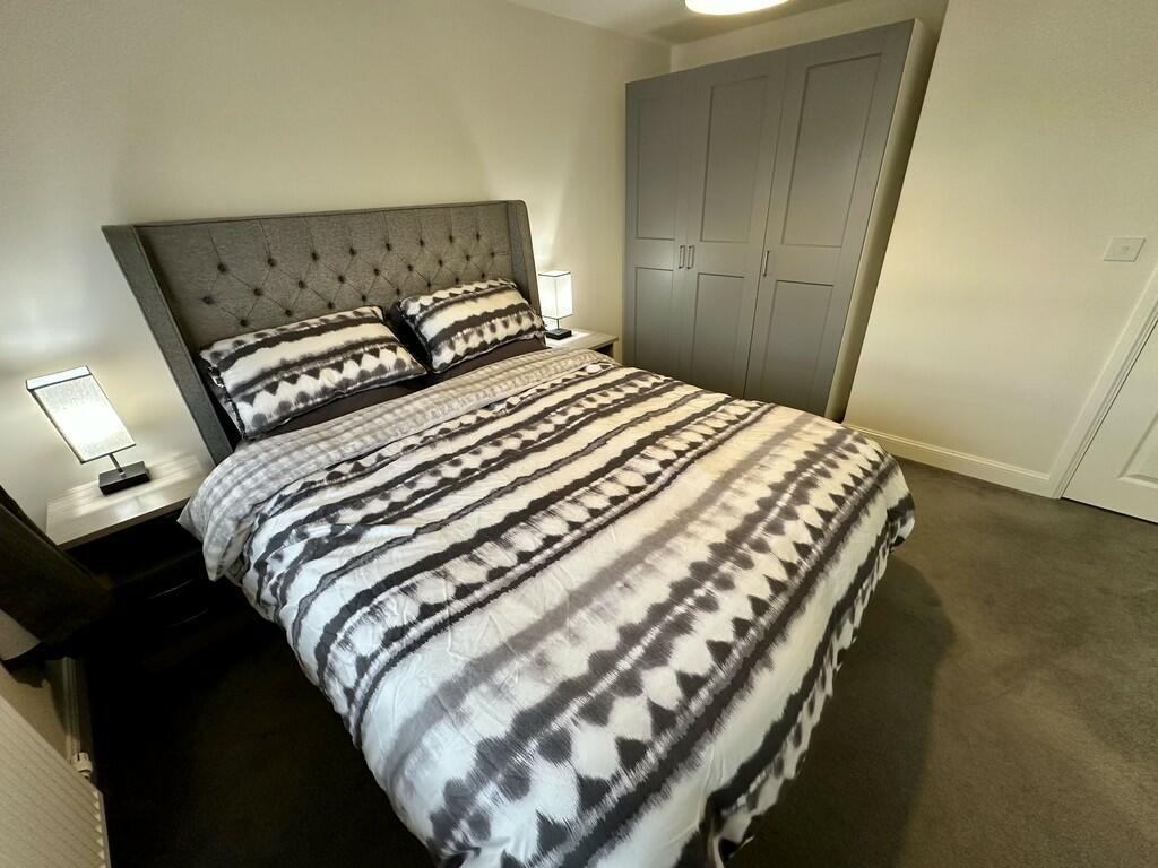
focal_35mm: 14
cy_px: 434
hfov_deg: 102.1
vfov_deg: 85.7
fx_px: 468
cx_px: 579
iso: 160
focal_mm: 2.22
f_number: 2.2
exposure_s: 1/50
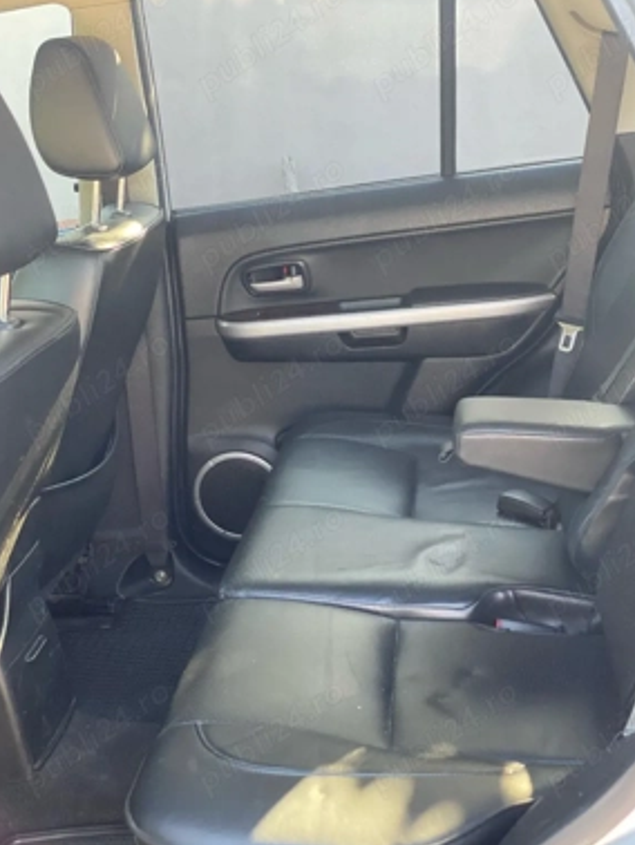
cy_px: 416
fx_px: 1344
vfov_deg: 34.9
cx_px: 315
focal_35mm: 55
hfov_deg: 26.6
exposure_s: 1/122
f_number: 2
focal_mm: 6
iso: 160
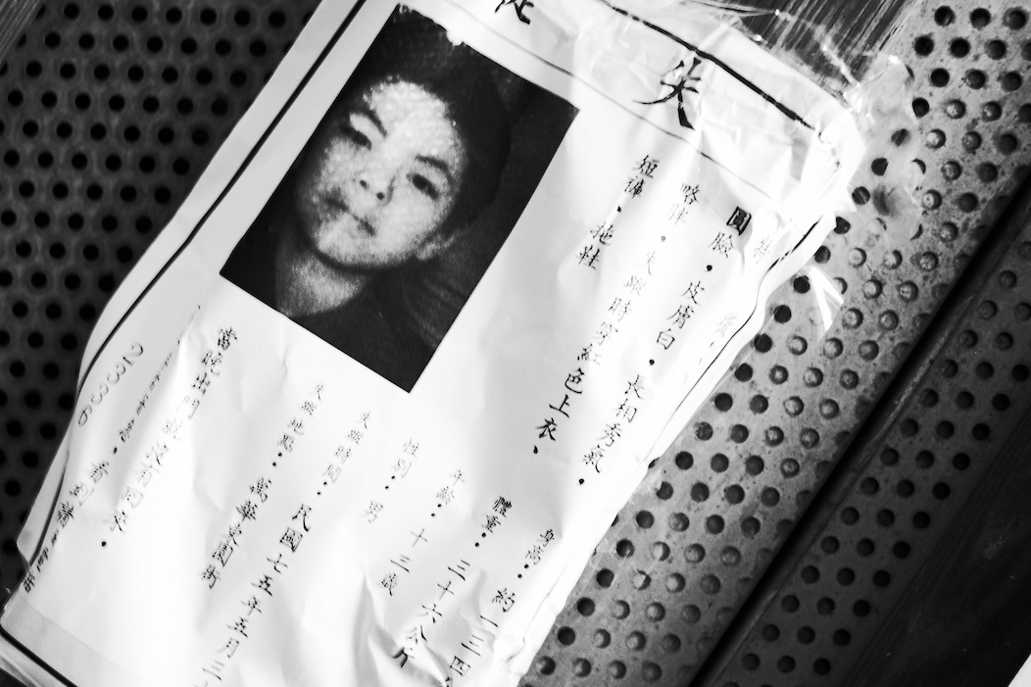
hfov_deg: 55.8
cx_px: 481
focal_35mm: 34
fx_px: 974
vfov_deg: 38.9
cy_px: 363
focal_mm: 18.3
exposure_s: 1/8
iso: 100
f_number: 2.8
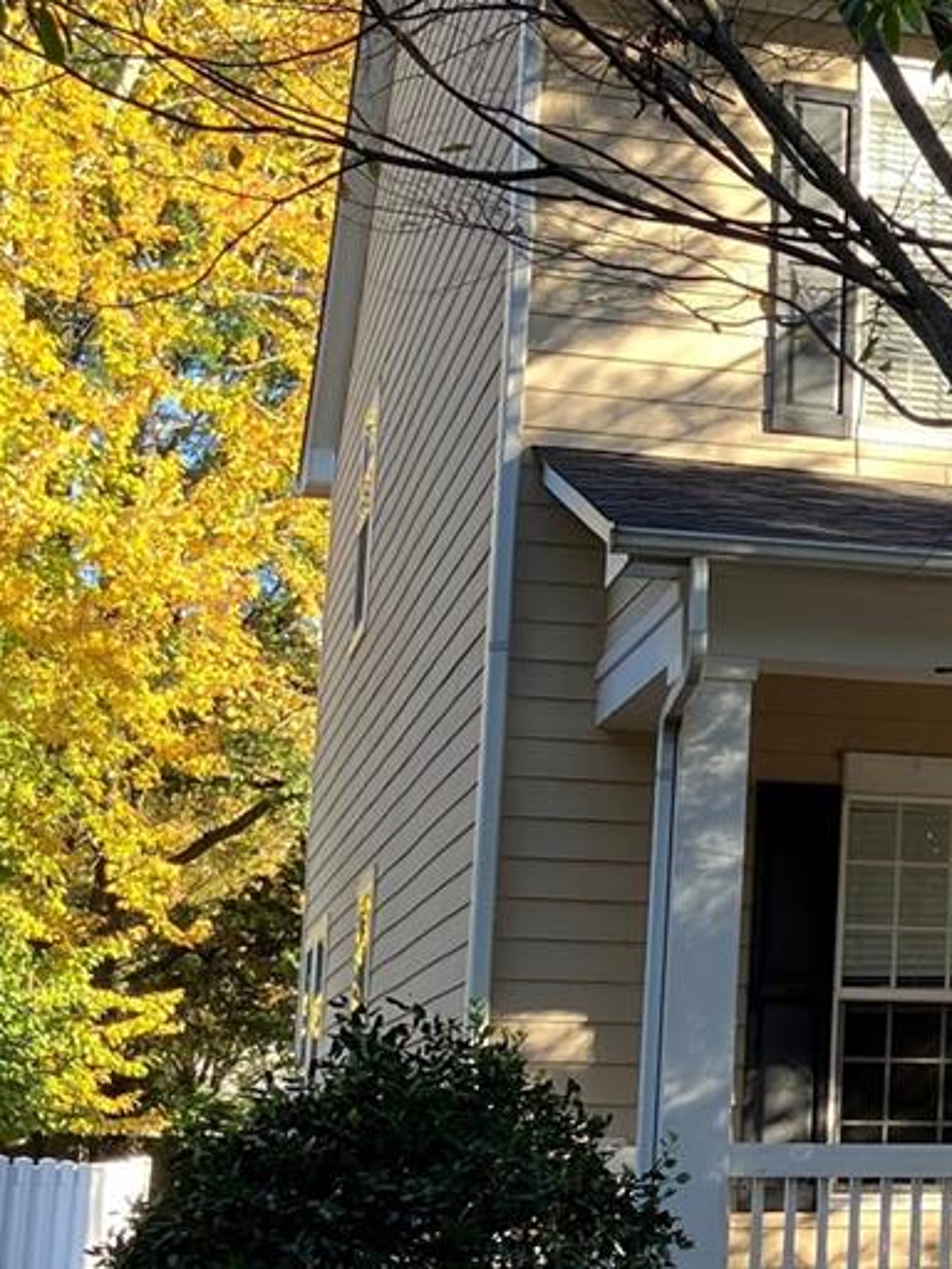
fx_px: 3080
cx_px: 1341
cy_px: 617
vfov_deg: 23.3
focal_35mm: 84
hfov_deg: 16.3
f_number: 1.8
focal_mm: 3.99
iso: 25
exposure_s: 1/160
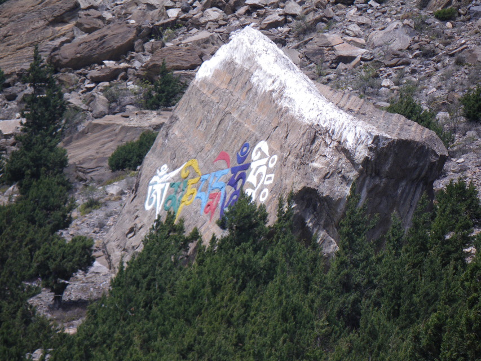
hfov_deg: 14.1
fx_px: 1946
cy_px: 180
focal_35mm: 140
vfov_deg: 10.6
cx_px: 240
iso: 64
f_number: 5.5
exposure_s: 1/250
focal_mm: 25
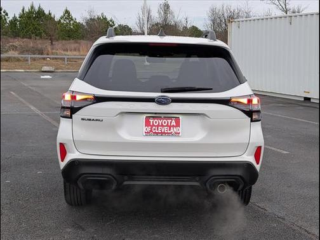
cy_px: 120
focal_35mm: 49
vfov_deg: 29.7
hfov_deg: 38.9
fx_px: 453
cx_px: 160
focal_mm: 6.9
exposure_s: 1/909
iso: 717
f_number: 1.68
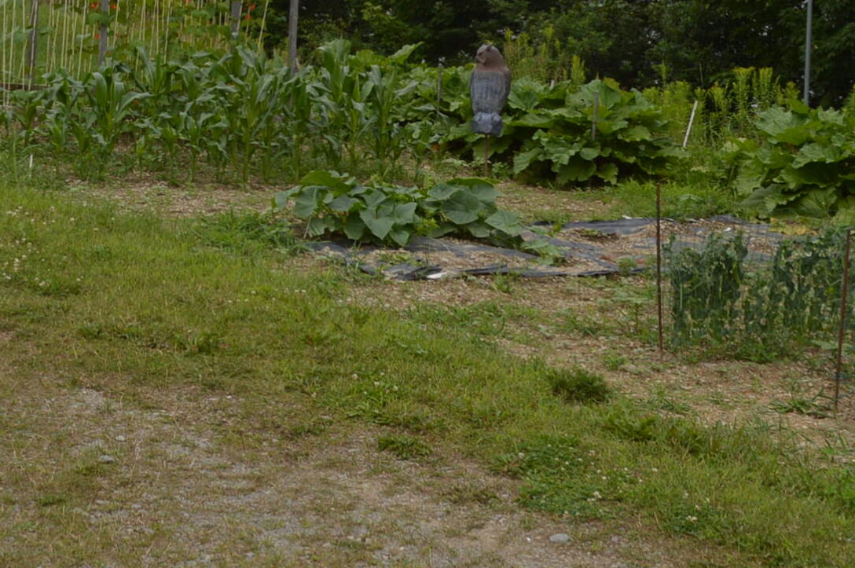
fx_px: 2159
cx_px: 123
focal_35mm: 91
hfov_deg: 22.0
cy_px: -106
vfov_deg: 14.5
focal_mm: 22
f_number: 6.3
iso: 100
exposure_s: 1/200
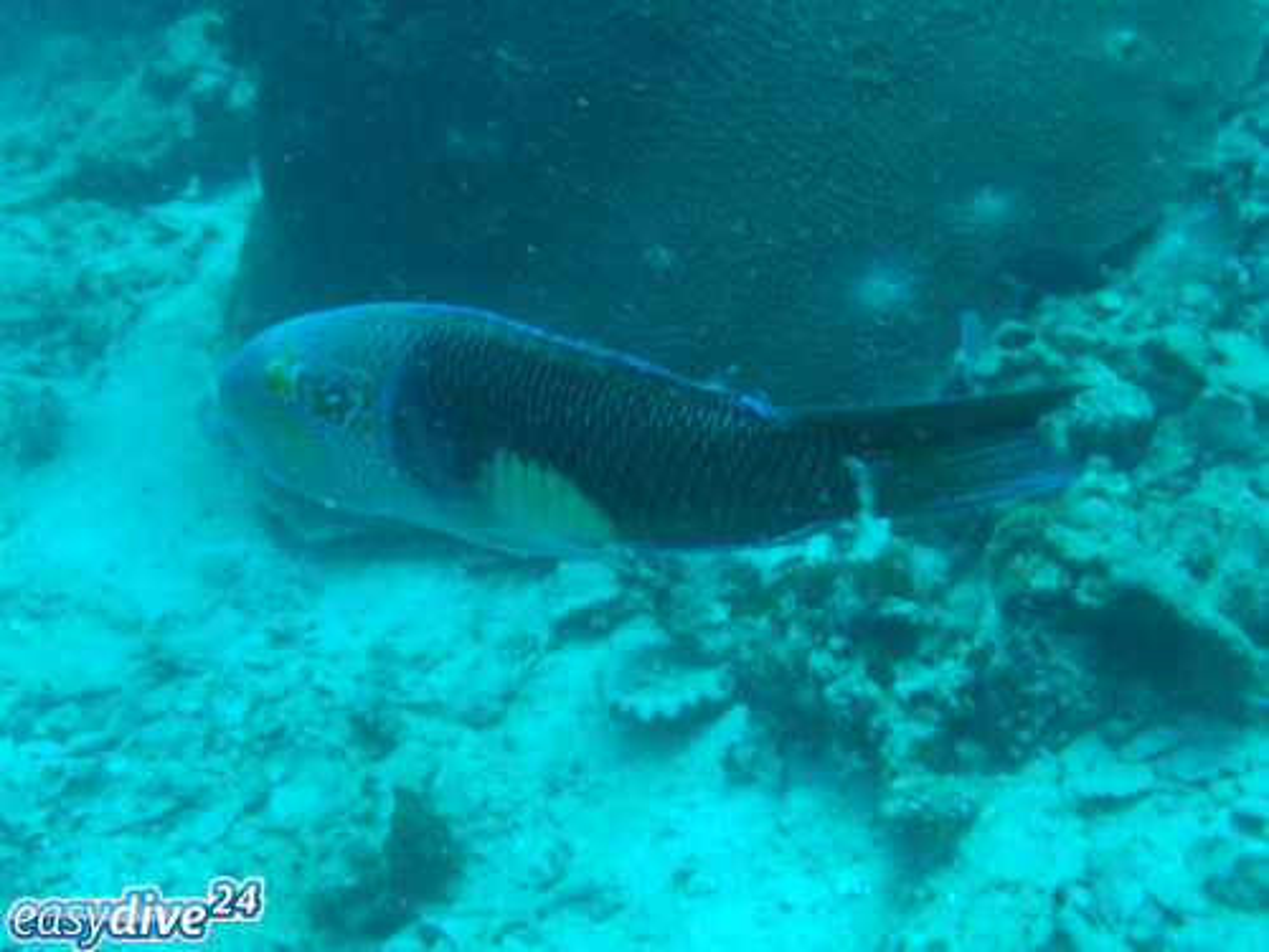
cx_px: 634
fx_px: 953
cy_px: 476
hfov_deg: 67.3
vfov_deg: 53.1
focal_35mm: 26
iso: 80
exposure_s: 1/160
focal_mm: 4.6
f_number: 3.2
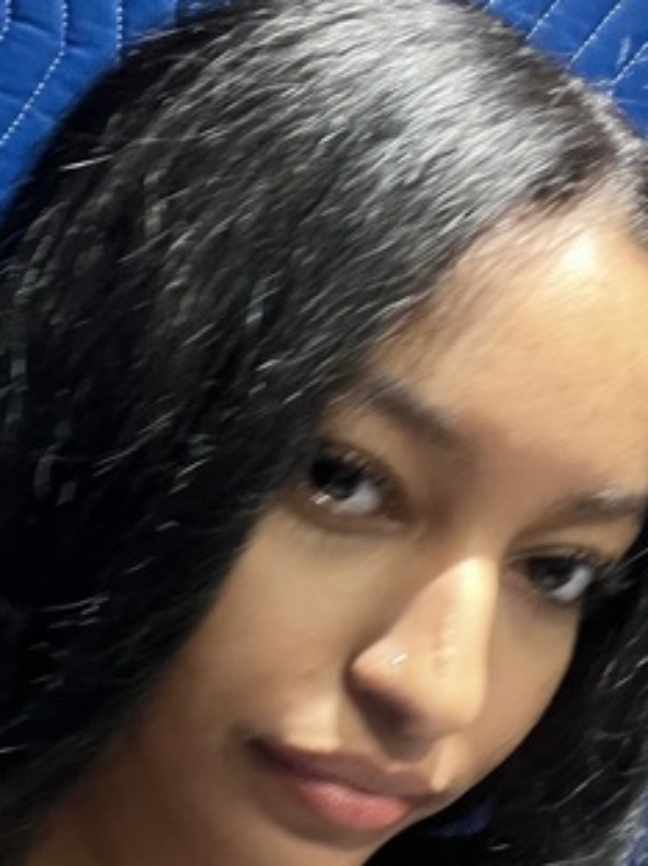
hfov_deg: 29.6
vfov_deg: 38.7
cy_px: 645
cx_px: 148
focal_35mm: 48
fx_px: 1201
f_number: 2.2
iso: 800
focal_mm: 2.71
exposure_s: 1/19
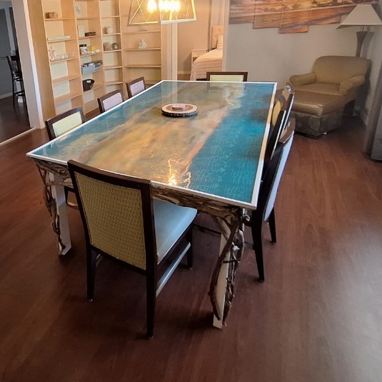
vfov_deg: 66.8
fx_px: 275
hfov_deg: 64.7
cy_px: 114
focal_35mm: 22
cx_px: 88
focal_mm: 1.74
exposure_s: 1/24
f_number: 2.2
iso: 250
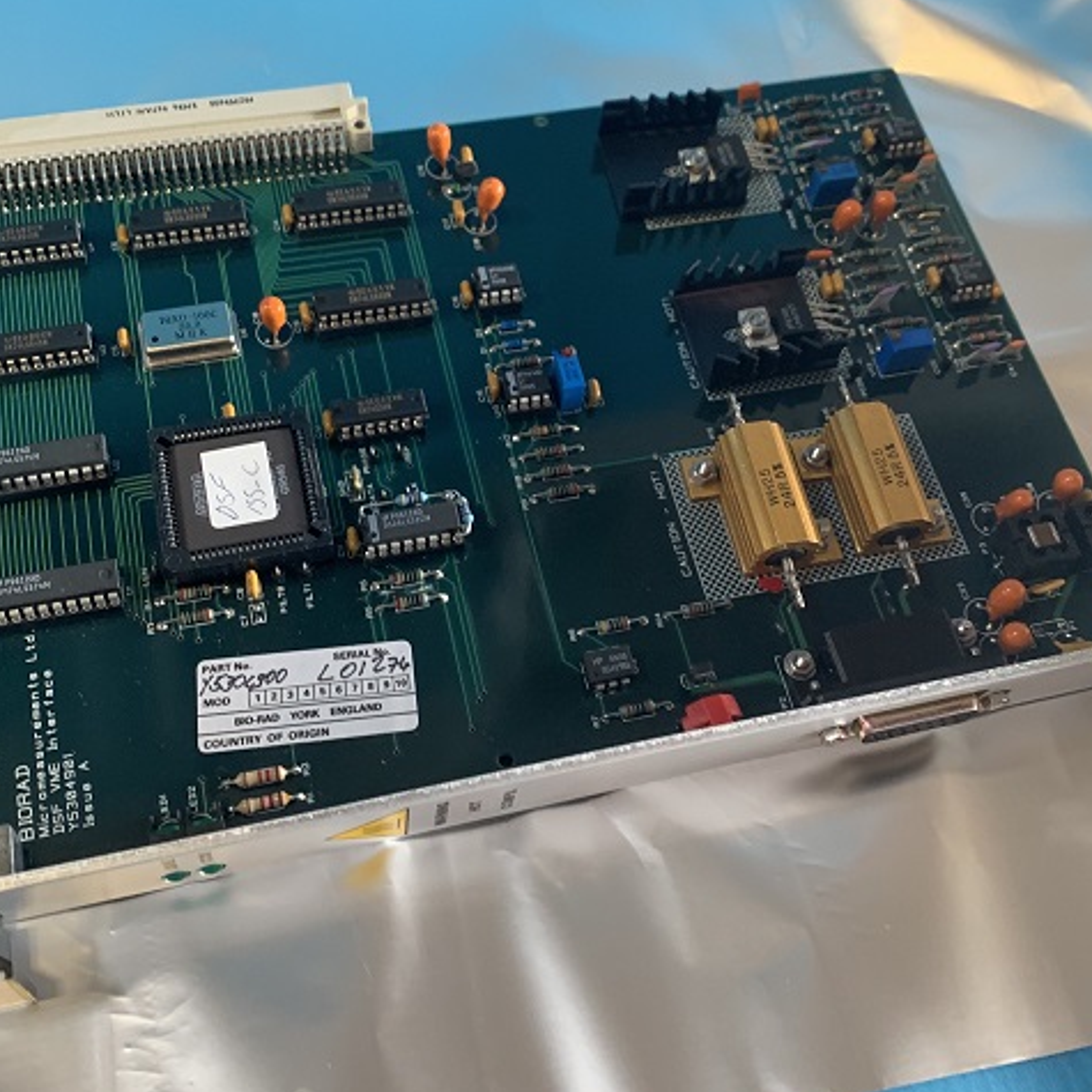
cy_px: 433
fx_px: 1392
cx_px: 539
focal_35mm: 39
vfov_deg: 42.6
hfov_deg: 42.8
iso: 160
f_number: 1.8
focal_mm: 4.25
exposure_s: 1/60
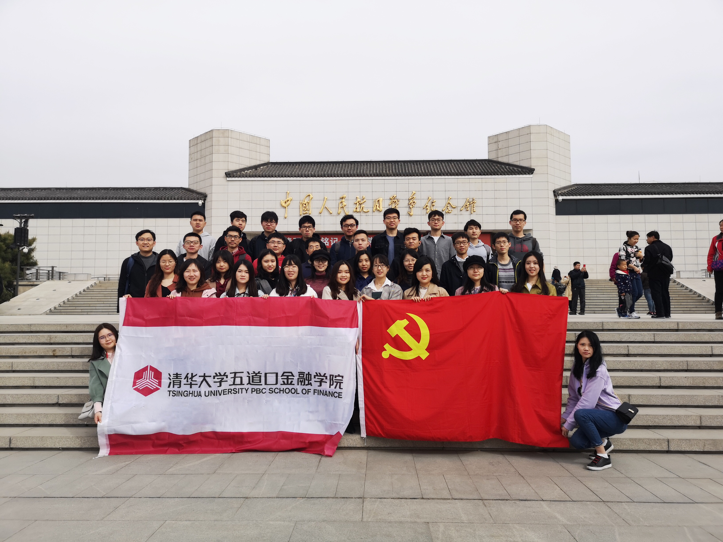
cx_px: 362
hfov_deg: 65.3
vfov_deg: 51.4
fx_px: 564
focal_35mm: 27
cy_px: 271
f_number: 1.8
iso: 50
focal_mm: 3.95
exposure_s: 1/2062
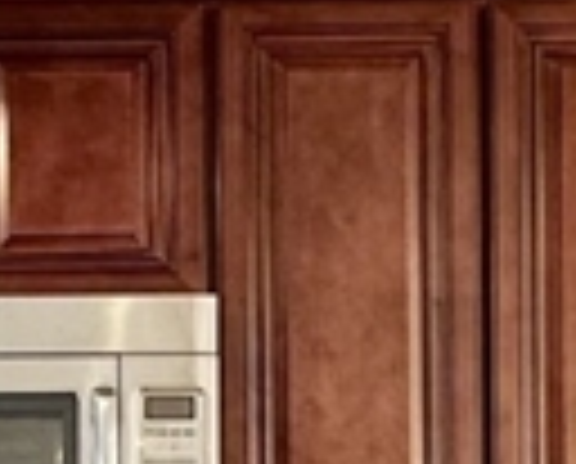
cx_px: -76
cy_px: 761
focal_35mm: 109
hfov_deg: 17.0
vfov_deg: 13.2
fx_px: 1862
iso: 200
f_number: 2.2
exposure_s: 1/60
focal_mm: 2.22
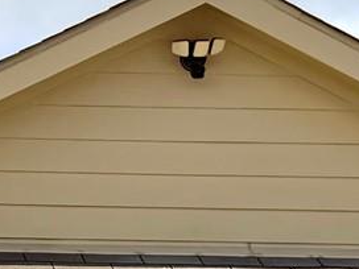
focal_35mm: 181
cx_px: -260
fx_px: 1877
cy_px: 485
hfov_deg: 10.4
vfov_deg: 7.9
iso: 80
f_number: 1.78
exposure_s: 1/5714
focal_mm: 6.76
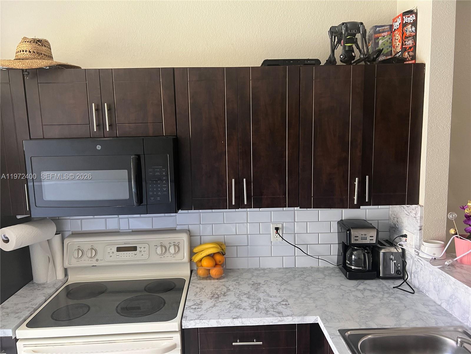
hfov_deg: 67.3
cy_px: 177
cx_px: 236
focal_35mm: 26
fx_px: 354
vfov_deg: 53.1
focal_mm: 5.7
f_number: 1.5
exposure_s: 1/60
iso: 200
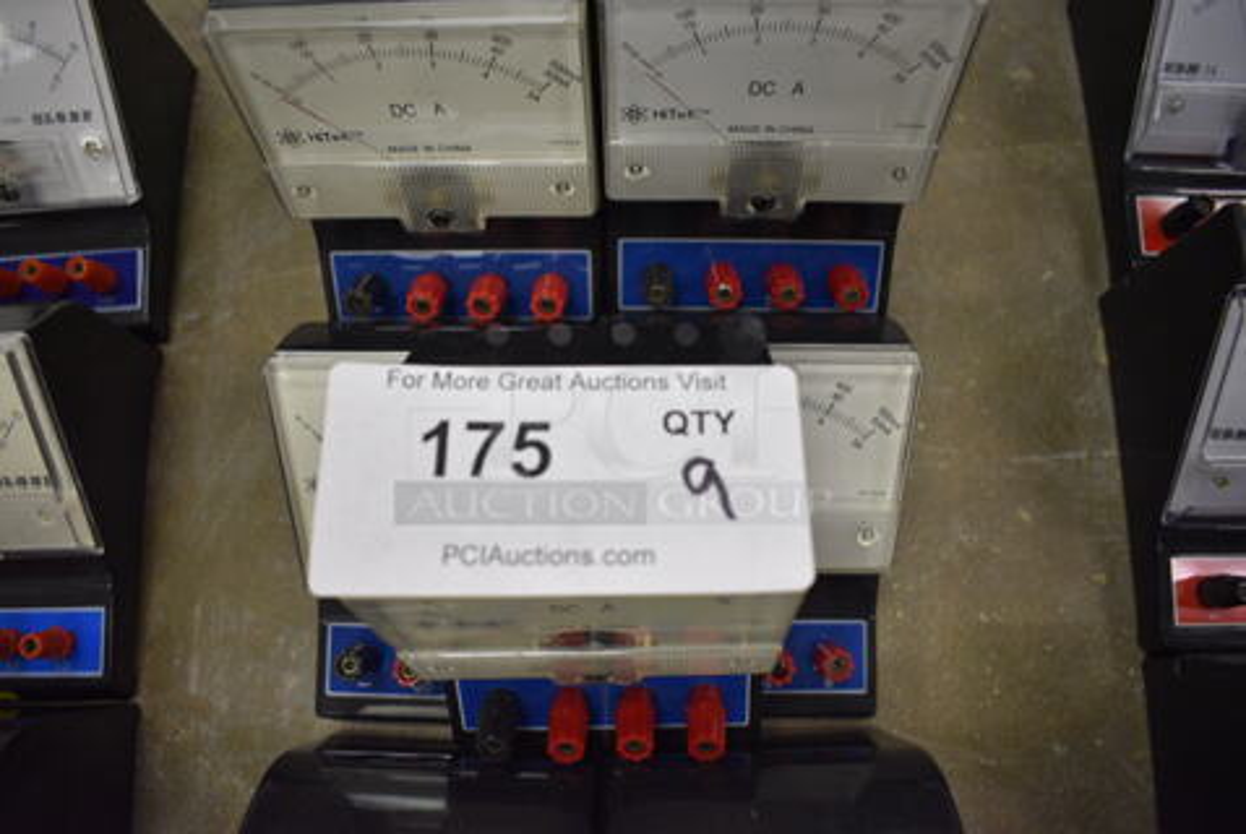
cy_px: 417
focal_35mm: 27
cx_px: 623
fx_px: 936
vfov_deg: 48.1
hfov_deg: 67.3
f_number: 3.5
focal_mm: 18
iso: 1000
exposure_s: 1/125
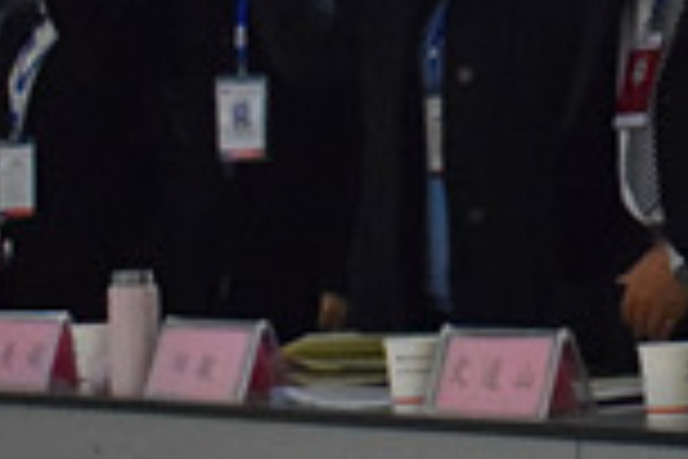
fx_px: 4044
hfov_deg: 9.2
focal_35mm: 212
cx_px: 1282
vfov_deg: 6.5
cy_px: 70
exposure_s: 1/100
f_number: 5
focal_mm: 27
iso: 6400
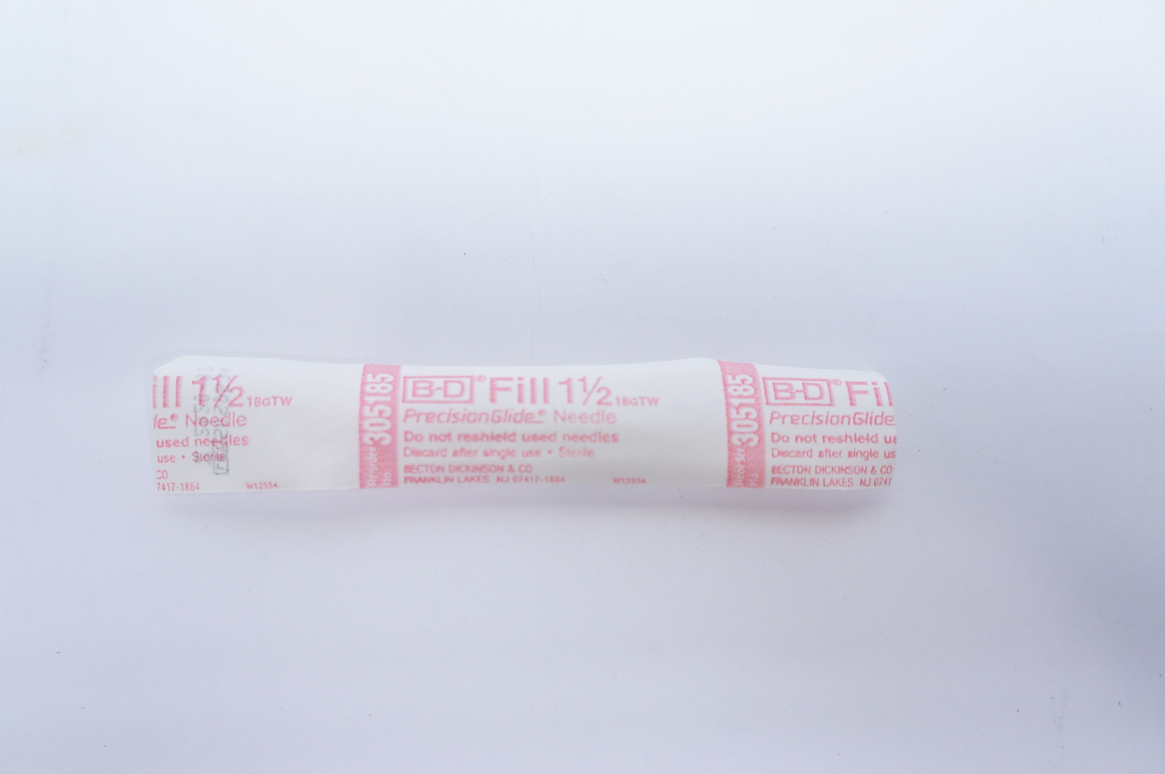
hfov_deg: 51.3
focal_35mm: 38
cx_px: 582
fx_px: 1212
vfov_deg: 35.4
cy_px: 387
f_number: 4
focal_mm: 25
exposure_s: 1/100
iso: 800
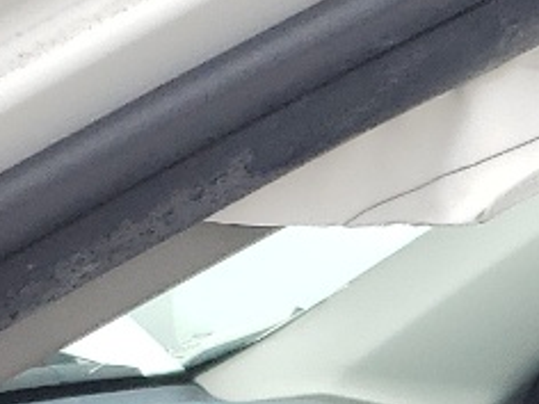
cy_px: 1338
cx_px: 1197
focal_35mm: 176
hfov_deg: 10.1
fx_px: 2740
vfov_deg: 7.2
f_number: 1.5
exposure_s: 1/1111
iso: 50
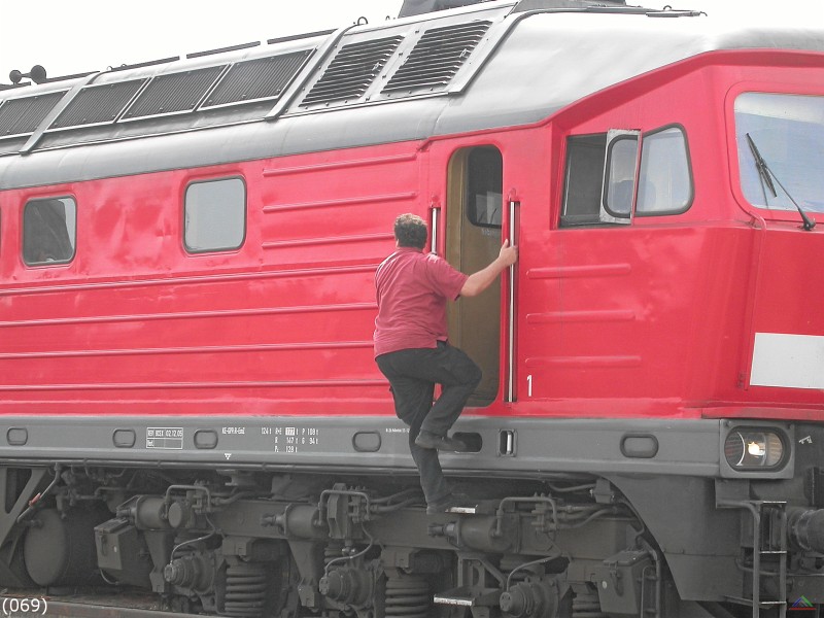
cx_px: 412
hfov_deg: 17.4
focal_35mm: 113
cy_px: 309
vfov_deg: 13.1
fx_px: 2690
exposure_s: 1/208
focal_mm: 23.5
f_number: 4.8
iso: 100
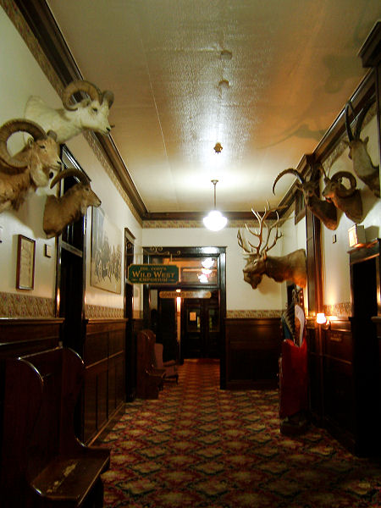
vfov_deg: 55.4
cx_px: 190
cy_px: 254
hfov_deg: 42.9
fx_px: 484
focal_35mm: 33
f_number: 3.4
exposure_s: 1/2
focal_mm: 5.5
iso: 80
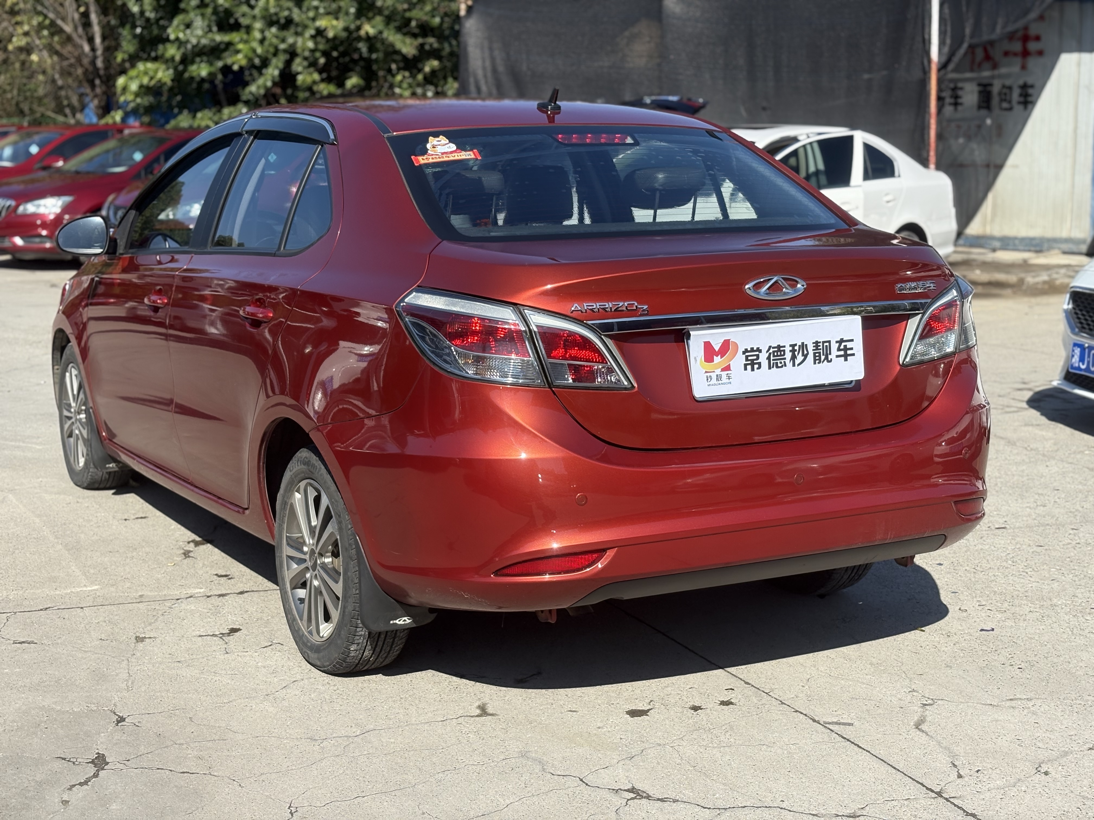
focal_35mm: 52
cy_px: 410
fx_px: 1643
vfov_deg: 28.0
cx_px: 547
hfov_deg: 36.8
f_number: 1.6
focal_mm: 5.96
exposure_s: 1/3636
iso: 50
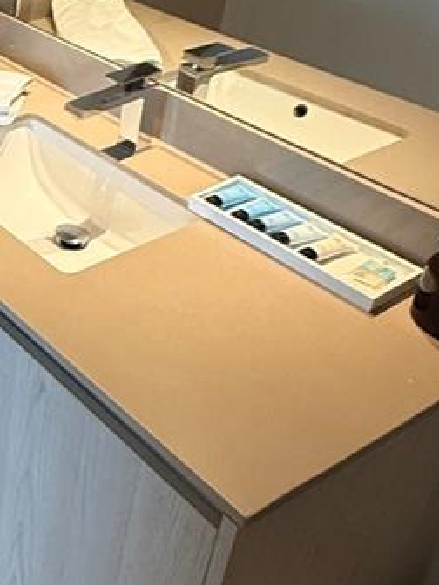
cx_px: -192
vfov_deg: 37.1
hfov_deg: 23.9
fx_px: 845
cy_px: 131
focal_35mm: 50
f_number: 2.2
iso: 250
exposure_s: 1/60
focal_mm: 2.22
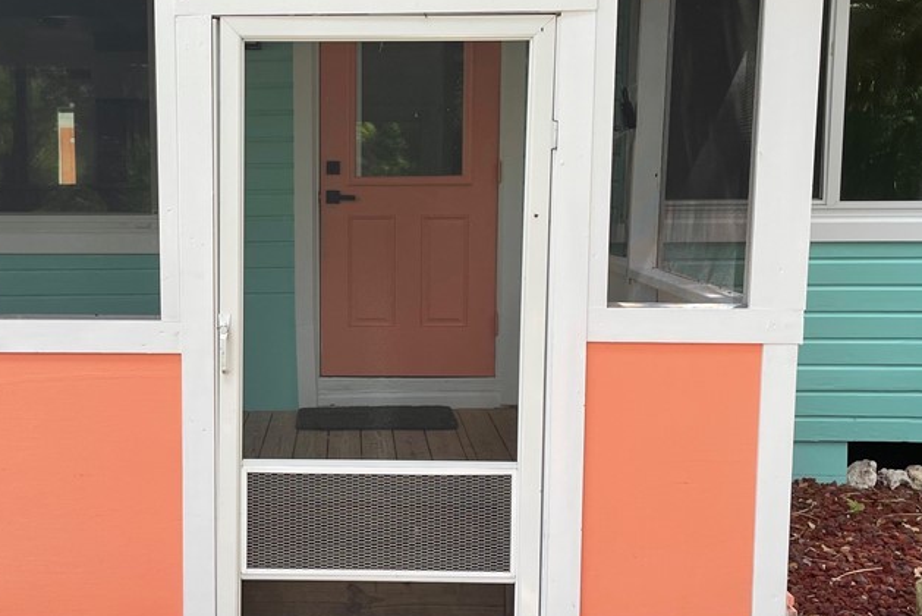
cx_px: 283
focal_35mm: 44
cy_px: 285
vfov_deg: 30.5
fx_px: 1127
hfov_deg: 43.6
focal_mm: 4.2
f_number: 1.6
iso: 32
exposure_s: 1/335
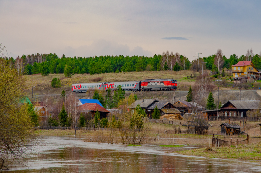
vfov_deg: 8.8
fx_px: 1129
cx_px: 148
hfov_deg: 13.2
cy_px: 80
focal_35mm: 156
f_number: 8
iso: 200
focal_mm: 90
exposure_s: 1/500
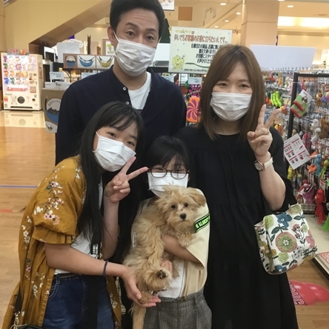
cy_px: 166
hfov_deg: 44.9
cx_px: 162
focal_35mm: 37
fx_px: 398
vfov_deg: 44.9
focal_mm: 3.3
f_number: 2.4
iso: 80
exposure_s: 1/33
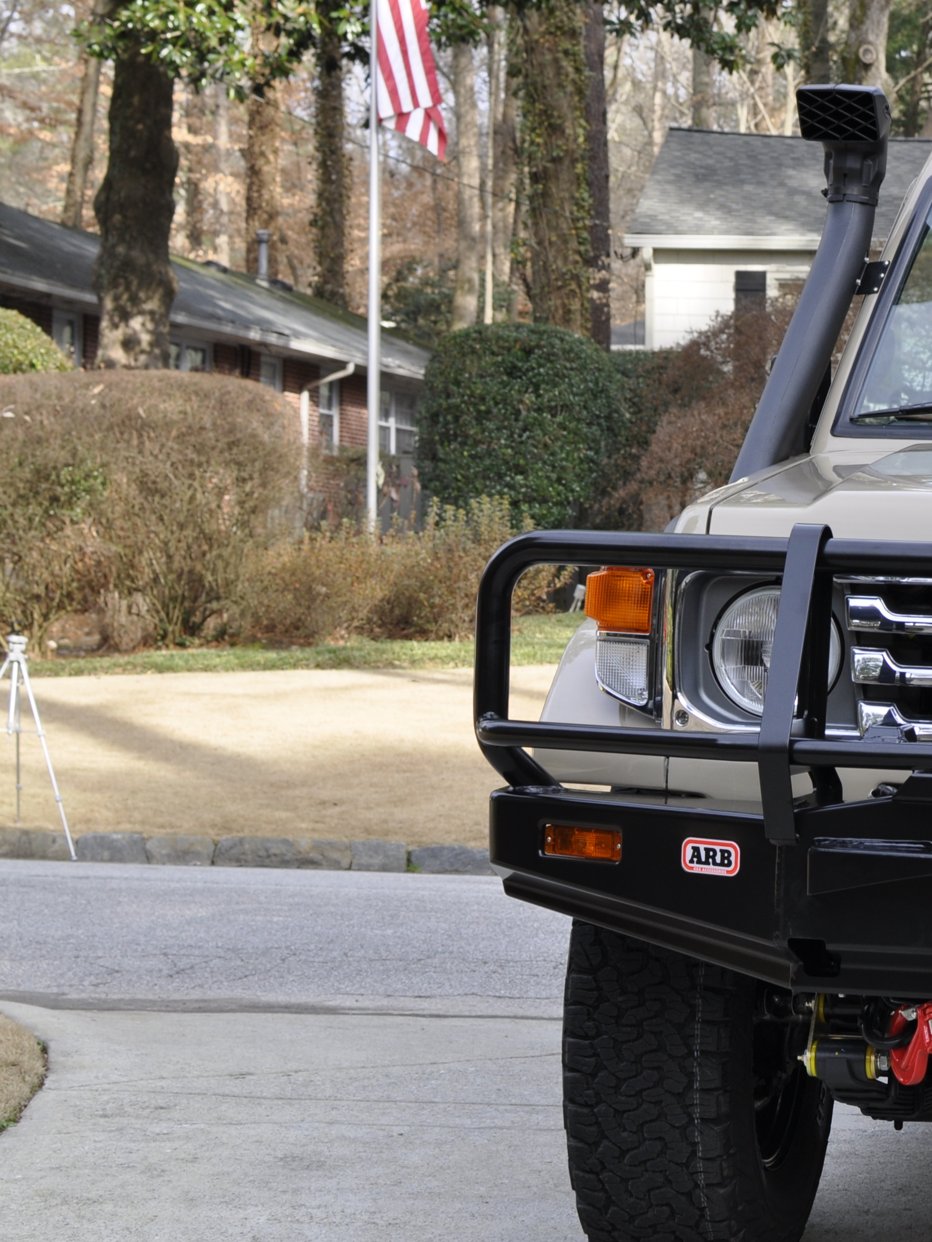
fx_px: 3261
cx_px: 1077
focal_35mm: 91
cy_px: 677
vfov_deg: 21.6
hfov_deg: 15.7
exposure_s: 1/125
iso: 200
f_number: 5.6
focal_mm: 35
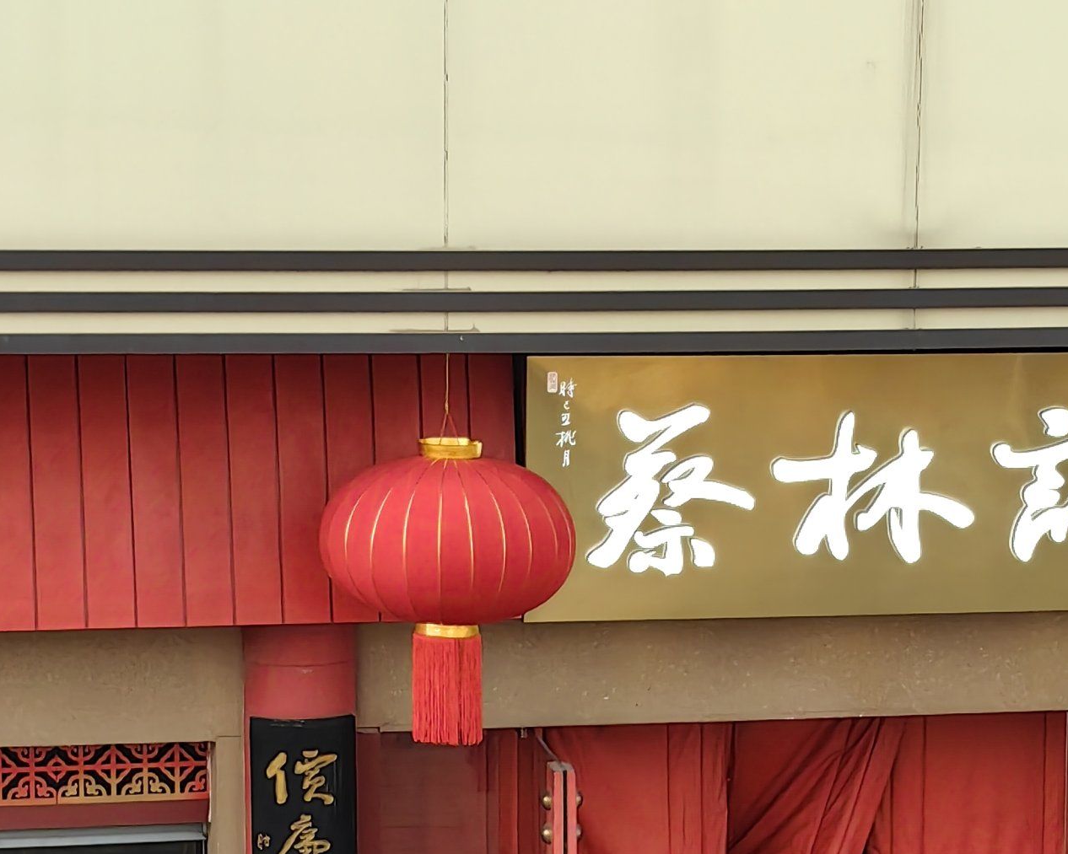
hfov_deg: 13.8
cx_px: 699
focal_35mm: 139
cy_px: 800
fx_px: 4394
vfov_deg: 11.0
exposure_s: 1/667
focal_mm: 5.75
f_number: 2
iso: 80
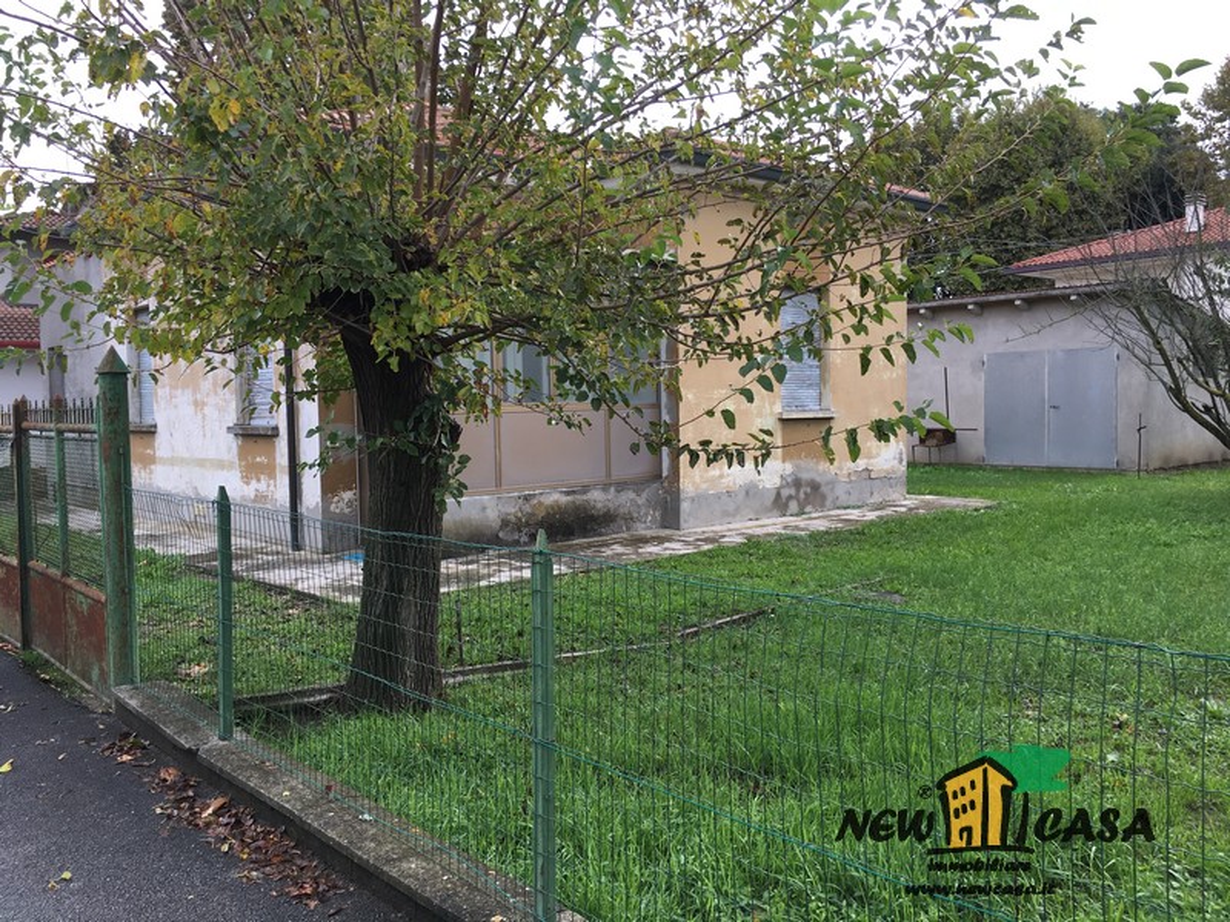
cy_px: 461
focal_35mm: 29
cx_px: 615
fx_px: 1030
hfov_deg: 61.7
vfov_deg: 48.2
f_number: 2.2
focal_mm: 4.15
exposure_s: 1/137
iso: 25
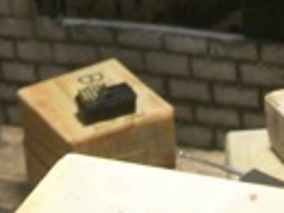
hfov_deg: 16.1
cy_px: -79
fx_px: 1000
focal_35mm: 122
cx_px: 206
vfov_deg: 11.7
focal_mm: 5.7
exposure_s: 1/20
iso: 160
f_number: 2.9
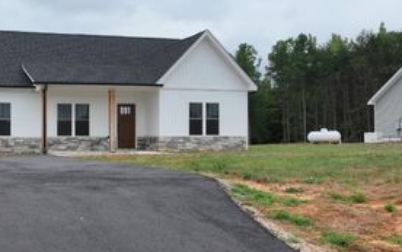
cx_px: 99
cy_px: 140
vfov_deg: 28.0
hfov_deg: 42.1
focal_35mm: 46
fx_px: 504
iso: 200
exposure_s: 1/1600
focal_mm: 12.29
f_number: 2.8
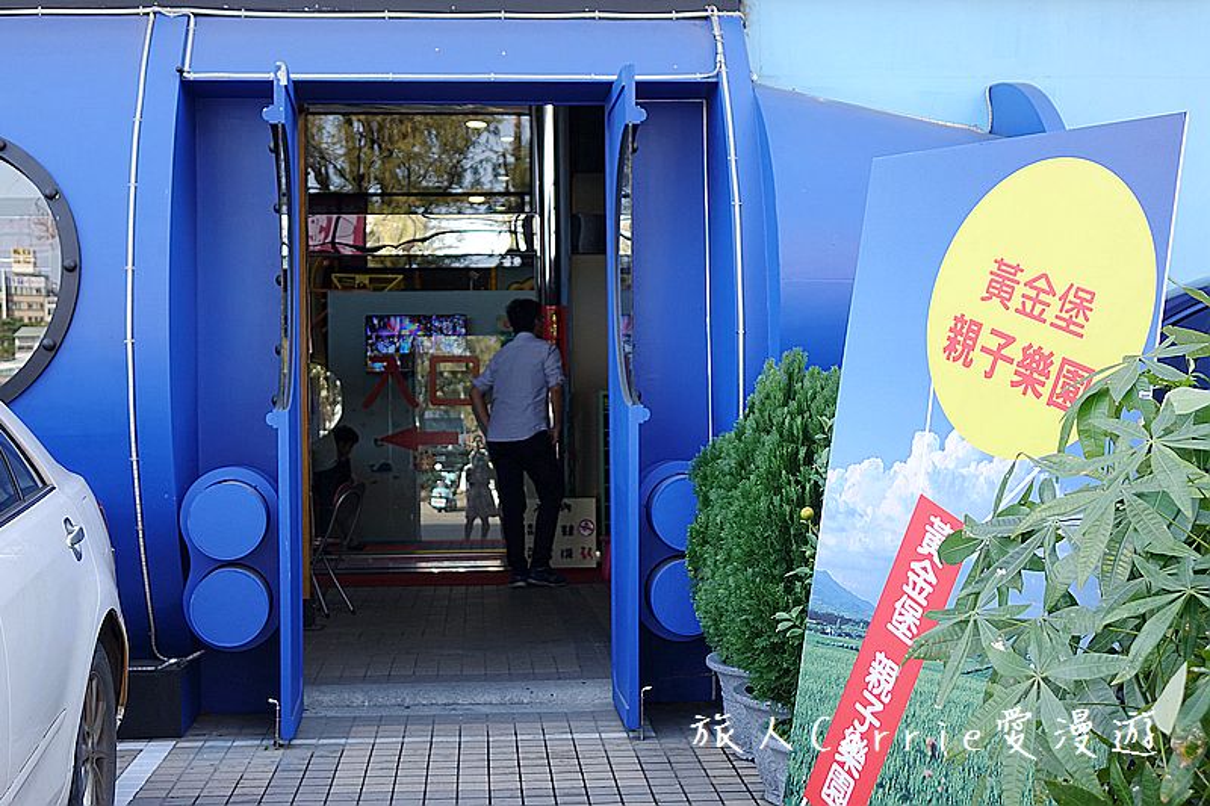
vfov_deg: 26.0
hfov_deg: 38.2
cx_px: 605
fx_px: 1747
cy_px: 403
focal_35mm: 52
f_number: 2.8
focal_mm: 18.98
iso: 100
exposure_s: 1/200
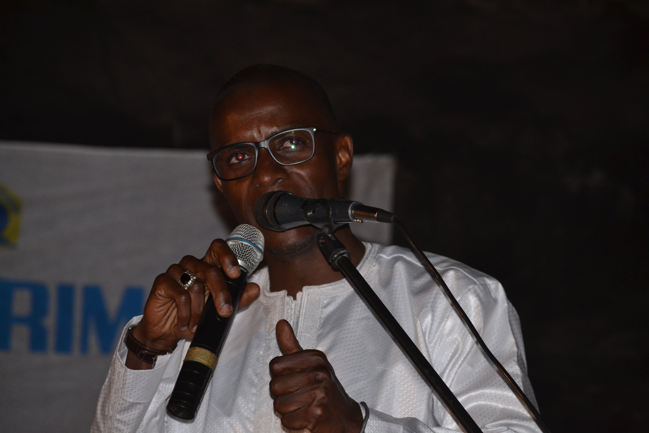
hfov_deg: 12.5
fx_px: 2974
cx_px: 324
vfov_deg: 8.3
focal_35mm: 165
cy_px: 216
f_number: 4.8
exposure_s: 1/125
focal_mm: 110
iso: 800
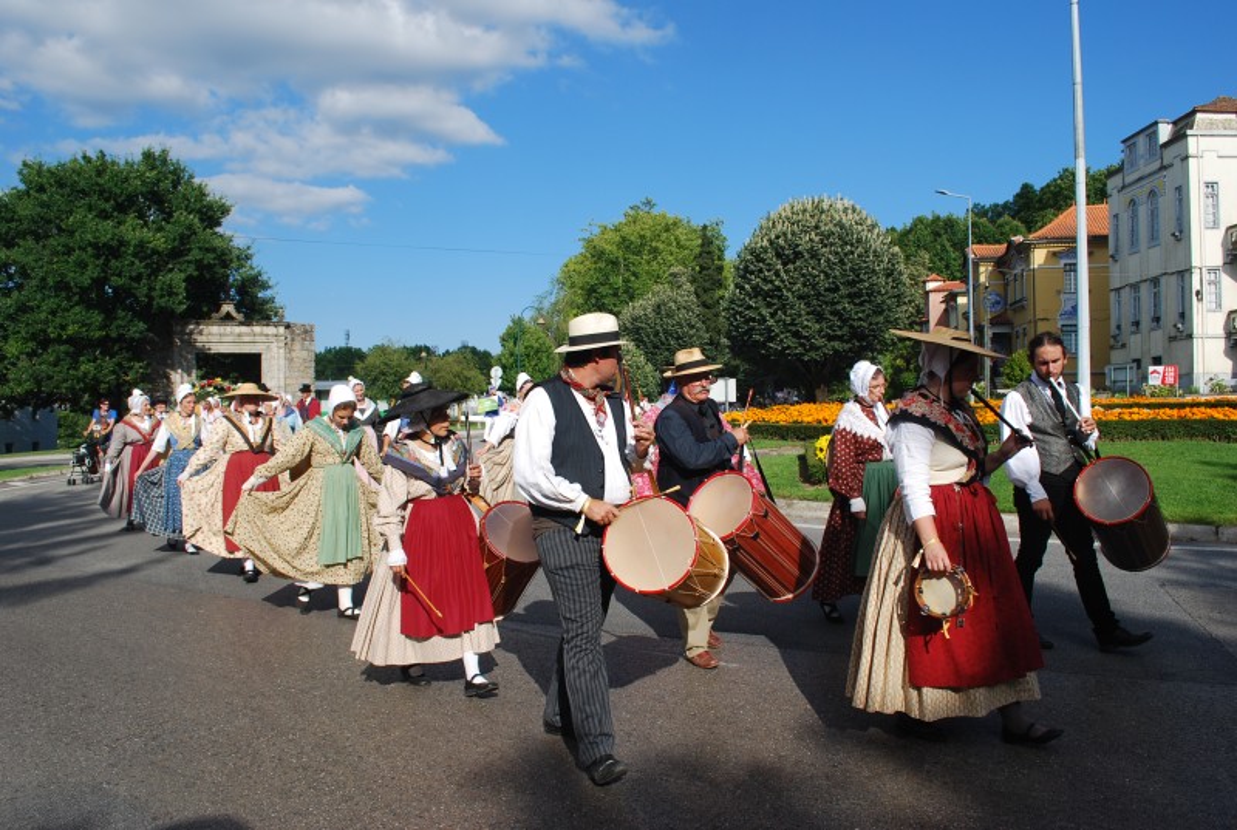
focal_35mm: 27
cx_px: 618
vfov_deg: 48.1
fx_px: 930
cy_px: 415
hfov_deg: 67.3
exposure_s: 1/250
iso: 100
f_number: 8
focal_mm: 18
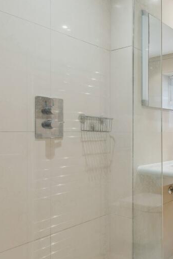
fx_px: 231
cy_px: 137
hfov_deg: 35.0
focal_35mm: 32
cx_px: 192
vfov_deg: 58.7
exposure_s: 1/10
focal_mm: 16
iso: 200
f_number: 8
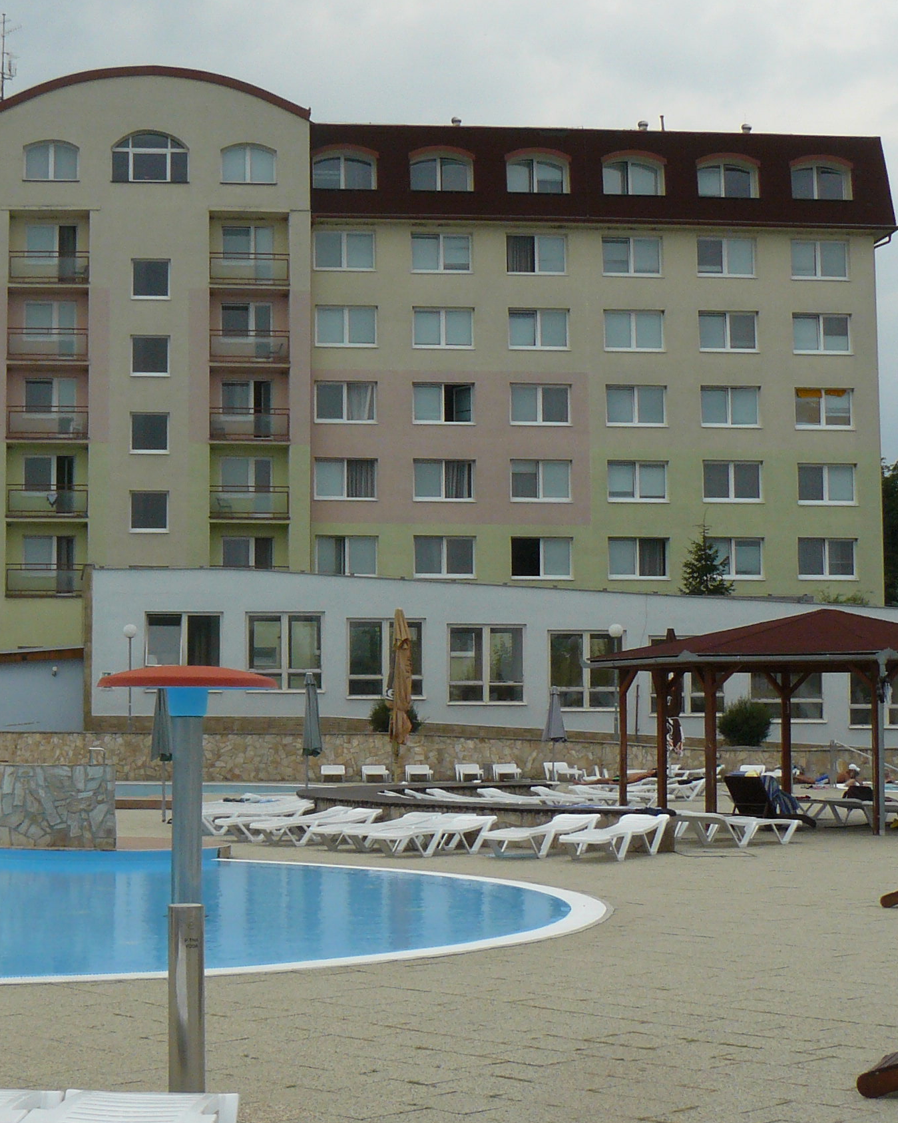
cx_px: 126
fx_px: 2127
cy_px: 519
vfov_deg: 29.6
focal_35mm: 64
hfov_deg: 23.3
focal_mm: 6
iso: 100
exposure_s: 1/500
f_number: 5.6
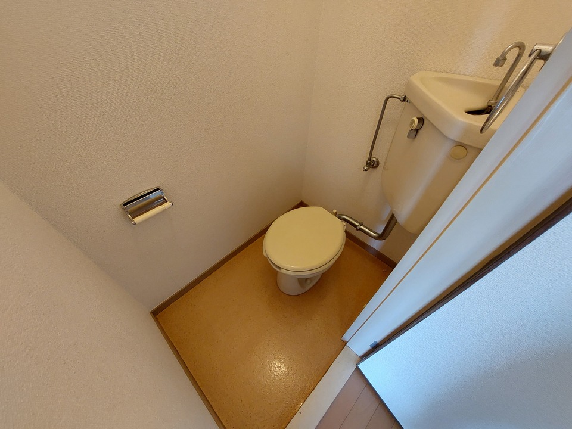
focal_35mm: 13
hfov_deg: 106.2
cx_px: 286
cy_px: 214
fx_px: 215
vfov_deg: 89.9
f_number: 2.2
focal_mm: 1.74
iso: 250
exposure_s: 1/60
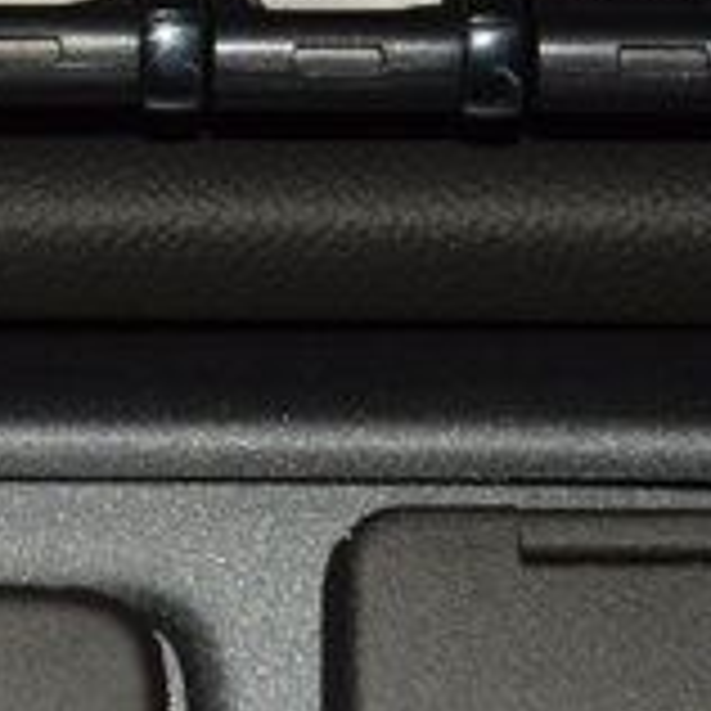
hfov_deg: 4.8
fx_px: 8412
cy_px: -47
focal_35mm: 362
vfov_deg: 4.8
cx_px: -315
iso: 100
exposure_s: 1/125
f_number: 8
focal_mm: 70
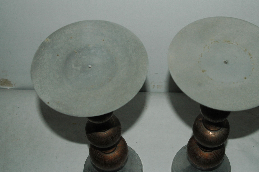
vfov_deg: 26.4
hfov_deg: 38.8
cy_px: 71
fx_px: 366
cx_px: 152
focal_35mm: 51
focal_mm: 28
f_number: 7.1
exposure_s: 1/125
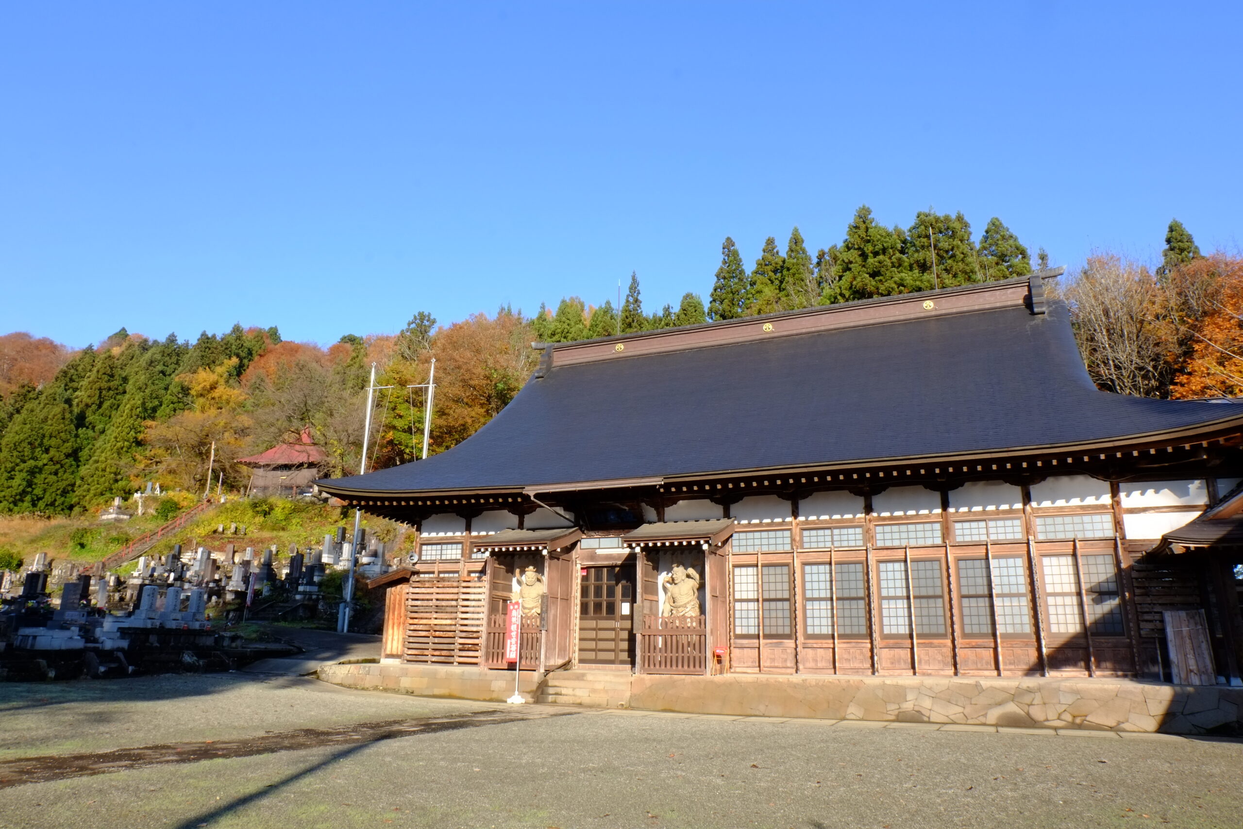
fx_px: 829
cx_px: 622
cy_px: 414
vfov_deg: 53.1
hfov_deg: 73.7
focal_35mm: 24
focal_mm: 16
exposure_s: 1/30
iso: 320
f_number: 22
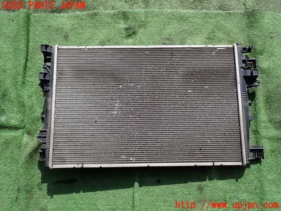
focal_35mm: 25
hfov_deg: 69.4
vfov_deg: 54.9
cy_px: 106
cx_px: 140
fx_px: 203
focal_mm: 4.5
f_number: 2.8
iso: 100
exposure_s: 1/800
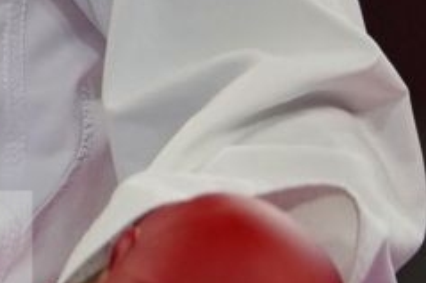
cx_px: -134
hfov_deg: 0.9
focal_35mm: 2260
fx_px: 26724
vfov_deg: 0.6
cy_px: -279
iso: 1000
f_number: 2.8
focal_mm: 200
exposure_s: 1/1000
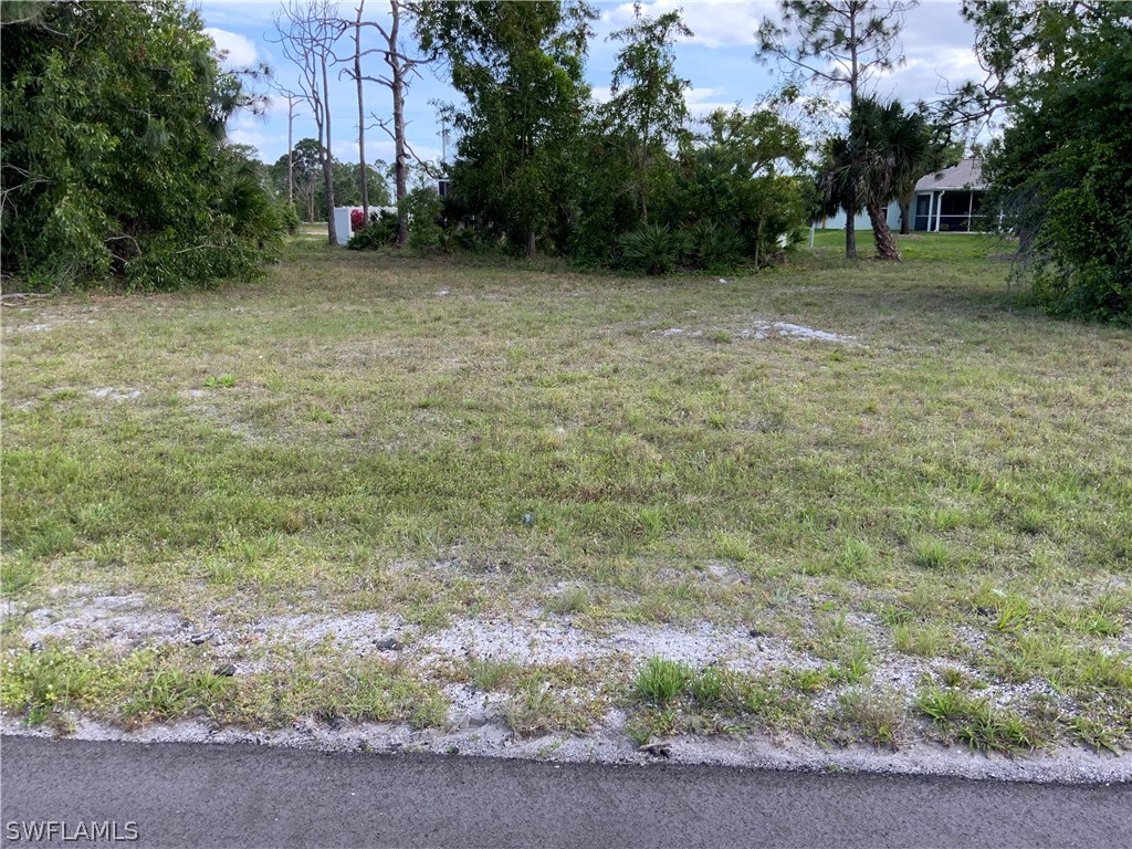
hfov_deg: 61.7
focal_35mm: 29
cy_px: 424
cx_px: 566
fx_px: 948
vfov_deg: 48.2
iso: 16
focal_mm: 3
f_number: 1.8
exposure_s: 1/422
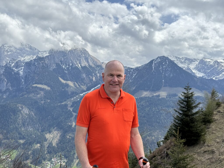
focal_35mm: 48
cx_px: 112
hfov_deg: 39.7
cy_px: 84
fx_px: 311
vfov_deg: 30.3
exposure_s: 1/5848
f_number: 1.78
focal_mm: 6.76
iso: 64
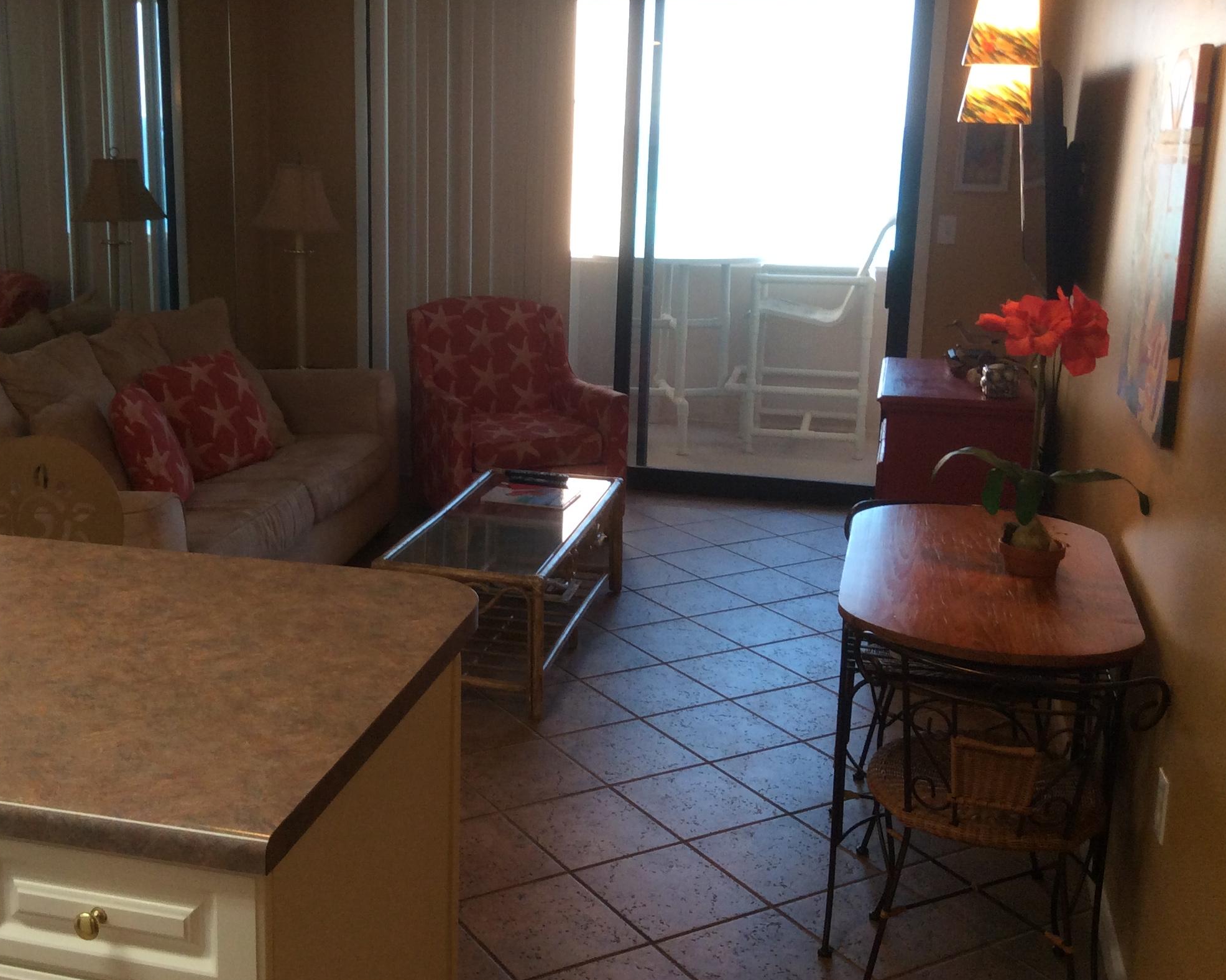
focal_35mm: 41
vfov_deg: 36.4
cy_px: 437
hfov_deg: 44.5
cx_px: 479
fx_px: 1487
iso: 64
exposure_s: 1/25
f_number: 2.4
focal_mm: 3.3
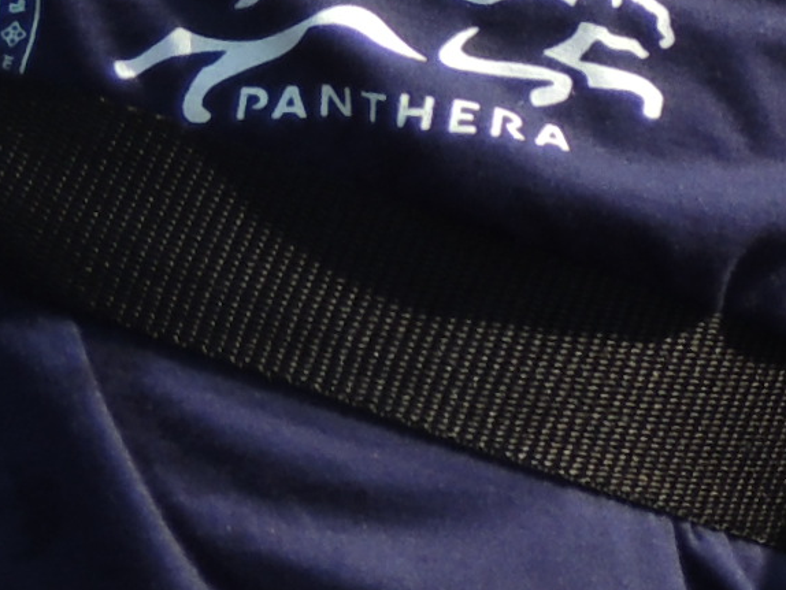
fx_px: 4520
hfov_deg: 9.0
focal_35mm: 199
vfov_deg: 7.1
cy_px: -765
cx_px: 1846
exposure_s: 1/800
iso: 100
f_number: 3.3
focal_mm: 6.2
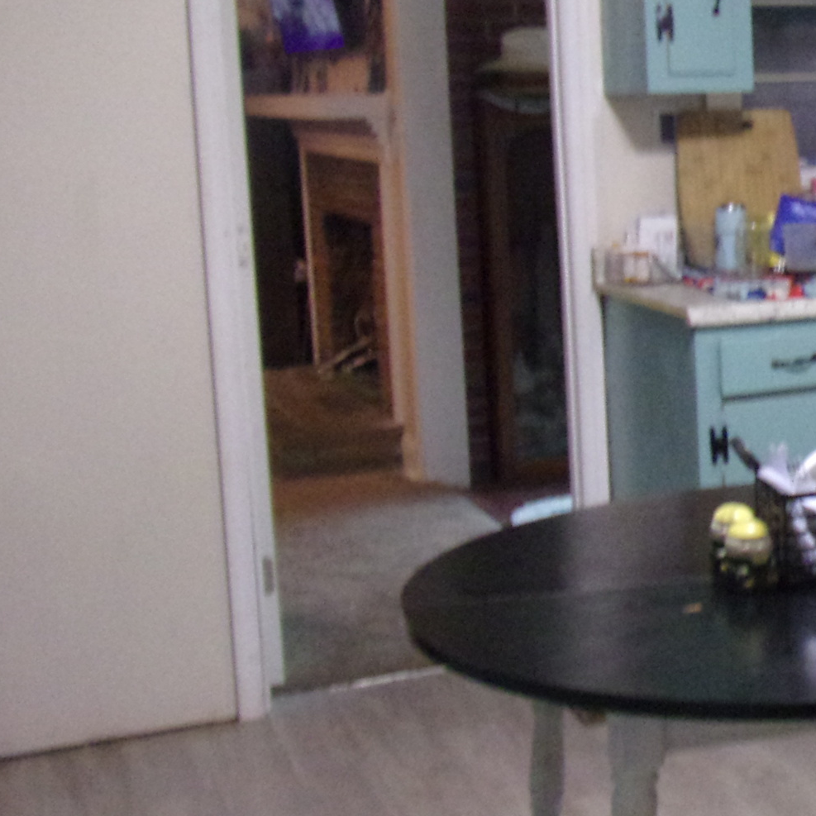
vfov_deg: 26.0
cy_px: 293
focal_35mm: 66
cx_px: 904
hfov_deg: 24.3
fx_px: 1760
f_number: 3.3
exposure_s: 1/17
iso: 343
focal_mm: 4.3
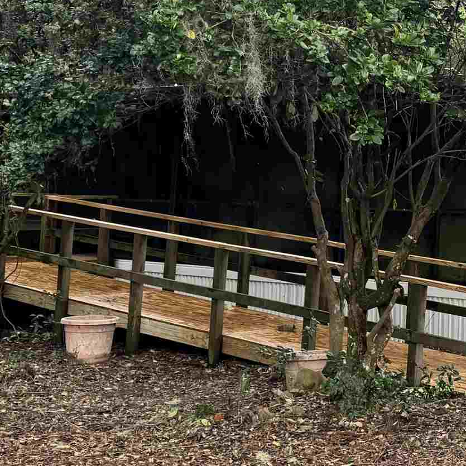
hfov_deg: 20.7
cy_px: 109
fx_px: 1188
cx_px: 563
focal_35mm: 78
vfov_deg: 22.0
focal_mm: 6.76
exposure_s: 1/730
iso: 80
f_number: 1.78
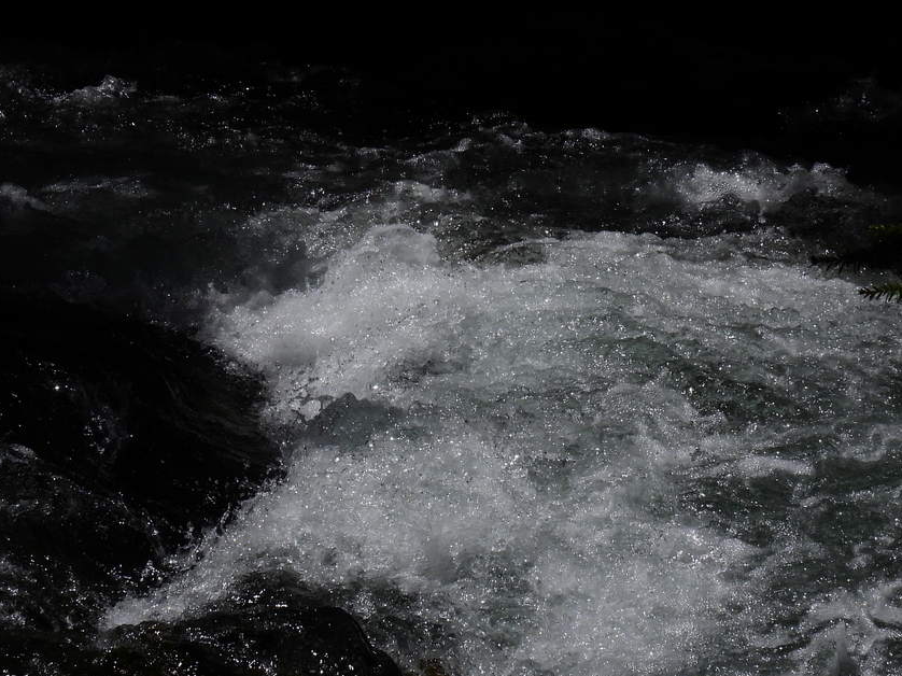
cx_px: 423
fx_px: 4976
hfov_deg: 10.4
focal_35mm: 191
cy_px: 322
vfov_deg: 7.8
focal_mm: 22.3
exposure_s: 1/1600
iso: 100
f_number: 7.1
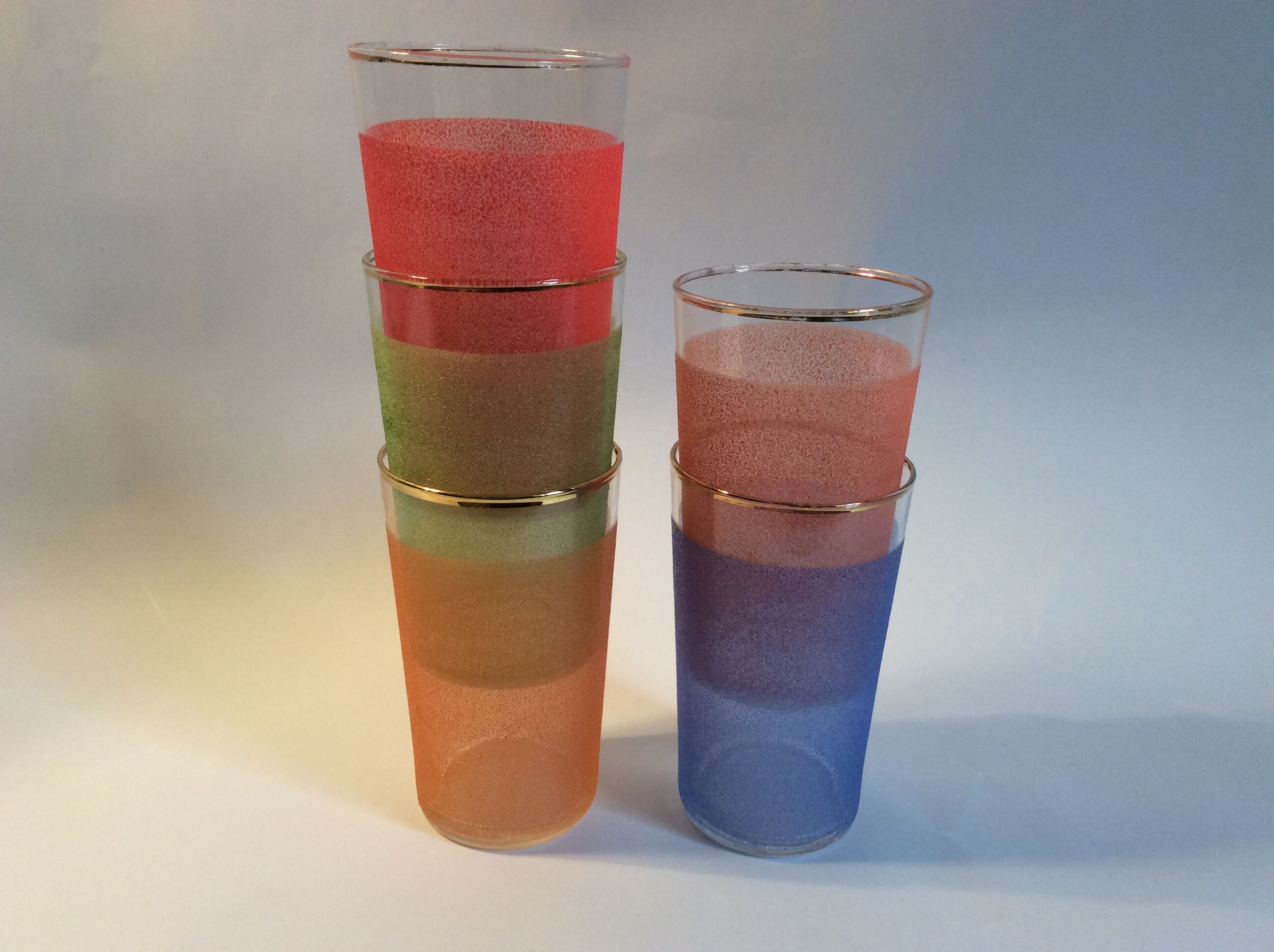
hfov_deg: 56.9
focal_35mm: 32
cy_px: 476
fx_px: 1176
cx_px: 637
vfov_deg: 44.1
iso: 64
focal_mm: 3.3
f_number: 2.4
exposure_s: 1/100
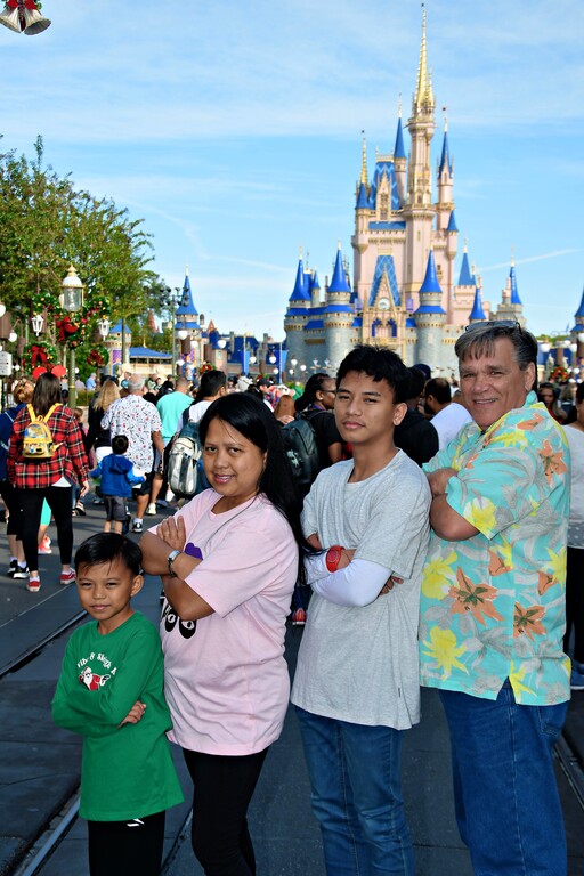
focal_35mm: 57
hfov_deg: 23.8
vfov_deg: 35.1
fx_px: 1387
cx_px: 292
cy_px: 438
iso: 100
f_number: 8
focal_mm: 38
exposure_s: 1/250
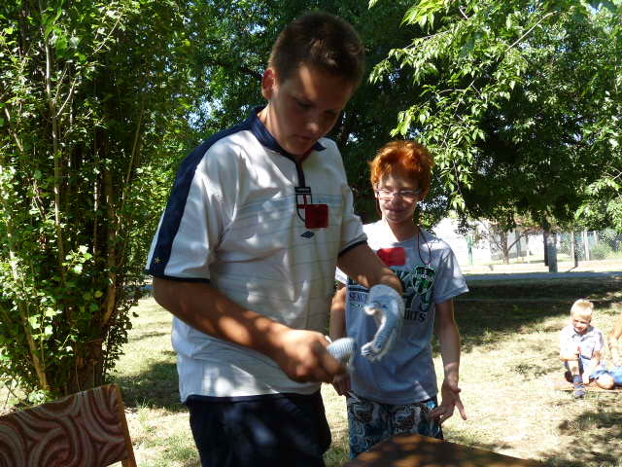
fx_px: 485
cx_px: 311
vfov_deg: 51.4
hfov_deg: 65.3
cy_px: 234
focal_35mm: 27
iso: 100
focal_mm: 4.8
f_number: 4
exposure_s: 1/160
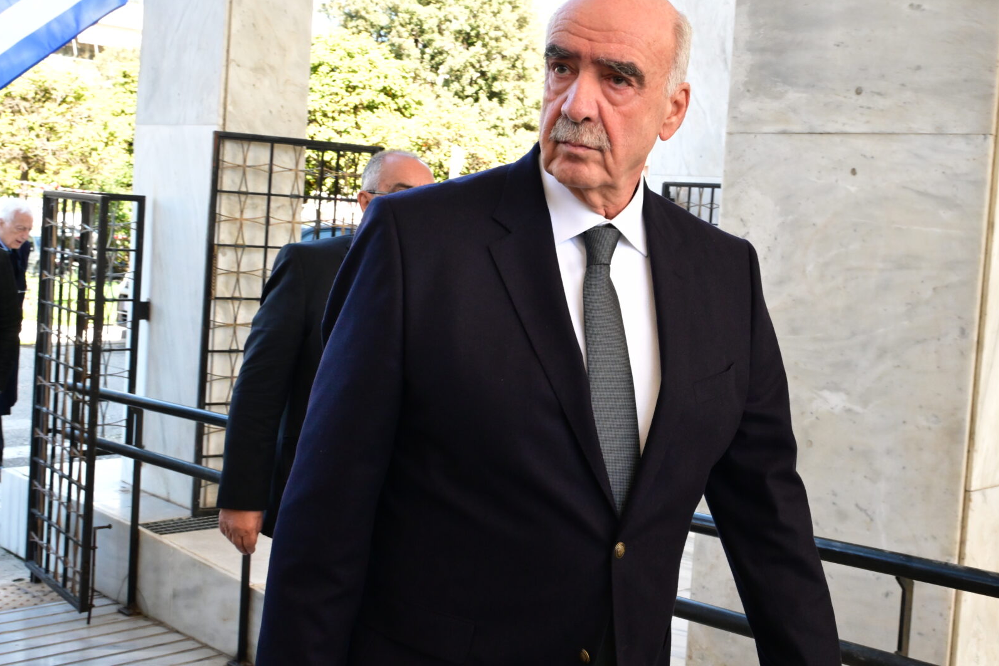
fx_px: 1249
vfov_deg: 29.8
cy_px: 293
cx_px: 625
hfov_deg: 43.3
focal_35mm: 45
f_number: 9
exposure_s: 1/320
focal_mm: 28
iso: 2500
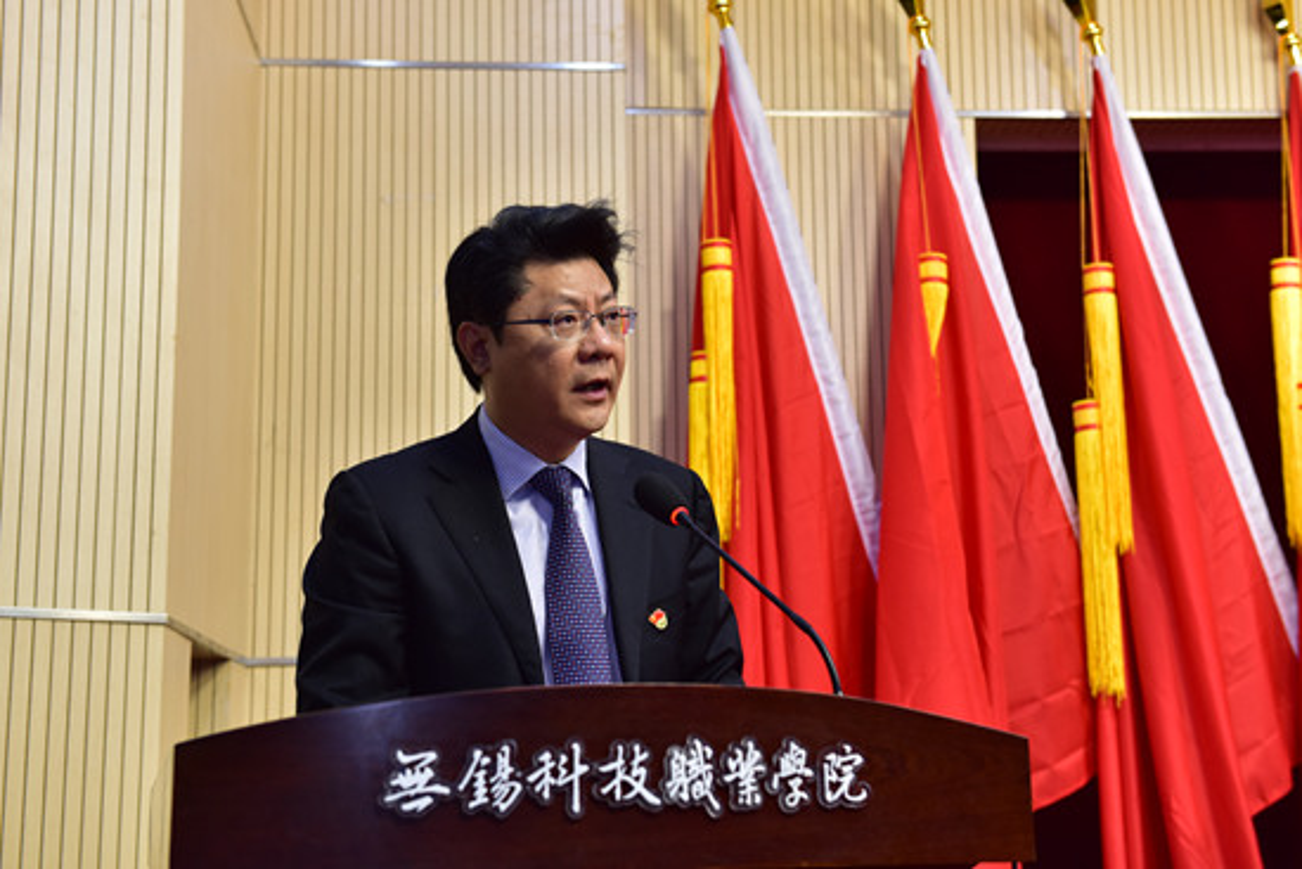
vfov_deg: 24.6
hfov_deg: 36.2
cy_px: 434
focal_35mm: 55
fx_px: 1990
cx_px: 651
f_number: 5
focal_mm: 55
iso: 640
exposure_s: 1/40
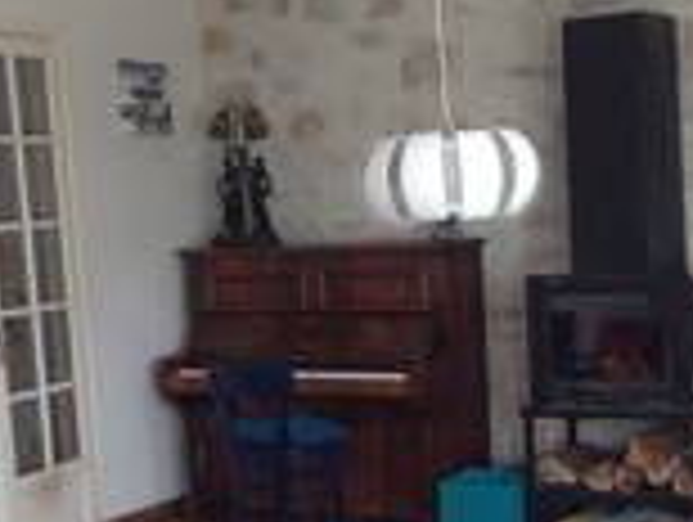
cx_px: 486
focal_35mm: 77
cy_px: 450
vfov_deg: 18.9
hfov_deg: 25.1
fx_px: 1544
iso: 80
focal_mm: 4.12
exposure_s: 1/120
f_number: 2.4
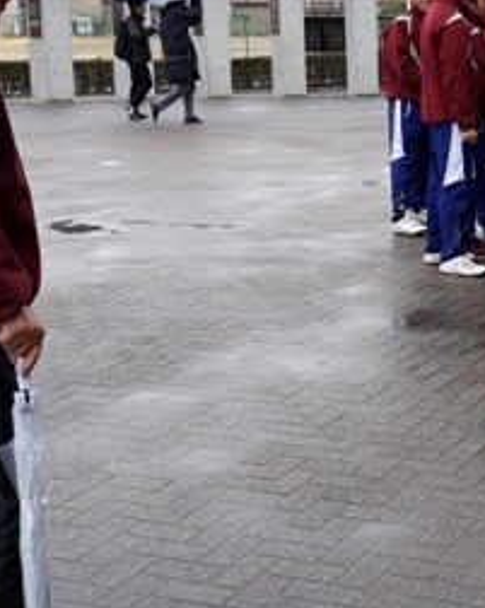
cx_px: 516
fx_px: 1204
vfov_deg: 28.1
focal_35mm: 67
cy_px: 191
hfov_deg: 21.7
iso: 40
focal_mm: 3.71
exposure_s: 1/357
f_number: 1.7
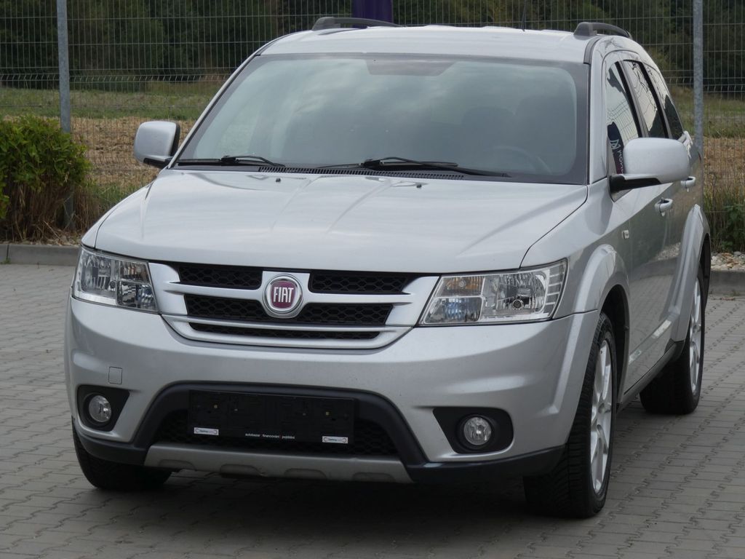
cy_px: 280
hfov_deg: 16.8
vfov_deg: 12.7
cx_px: 372
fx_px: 2518
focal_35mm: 117
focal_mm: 21
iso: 80
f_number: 5.6
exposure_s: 1/320
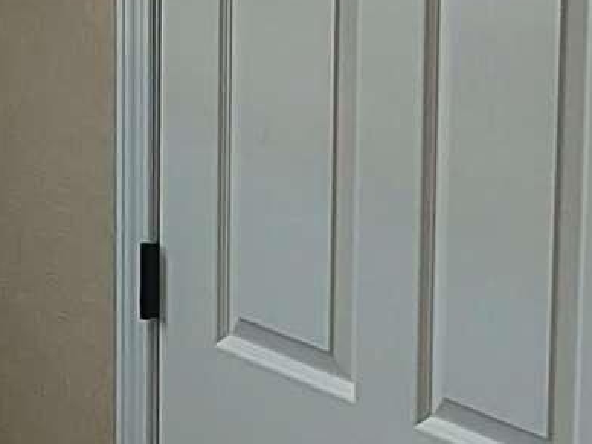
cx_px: 168
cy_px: 31
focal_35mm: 198
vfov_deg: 7.5
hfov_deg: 10.0
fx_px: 3386
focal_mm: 4.6
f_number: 2
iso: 80
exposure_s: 1/60
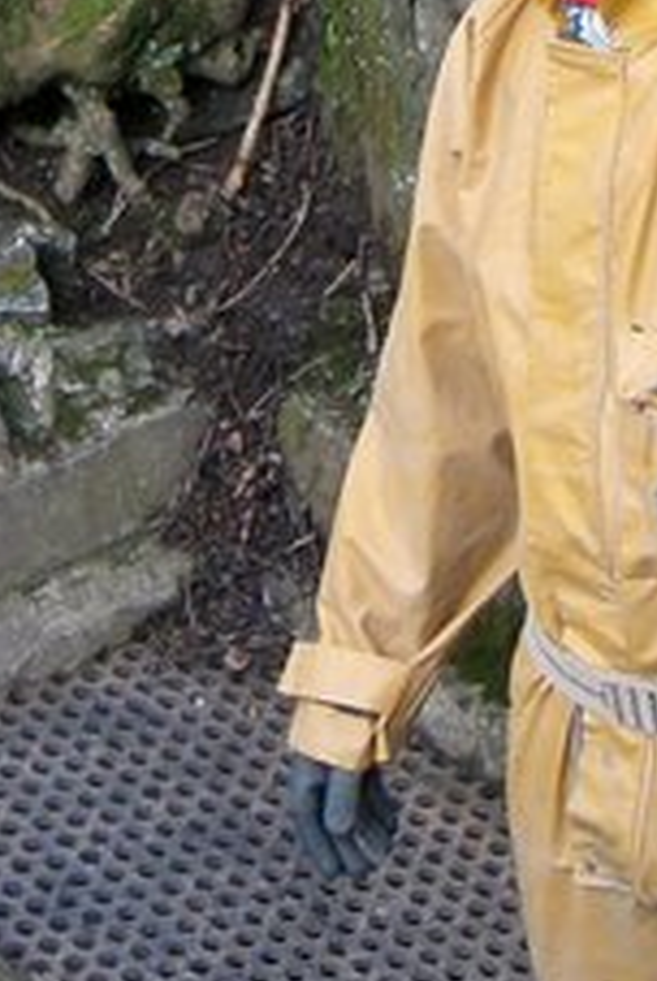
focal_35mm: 139
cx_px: 527
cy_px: -177
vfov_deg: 14.3
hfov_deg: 9.9
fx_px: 3793
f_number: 3.5
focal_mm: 6.7
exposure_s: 1/60
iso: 80
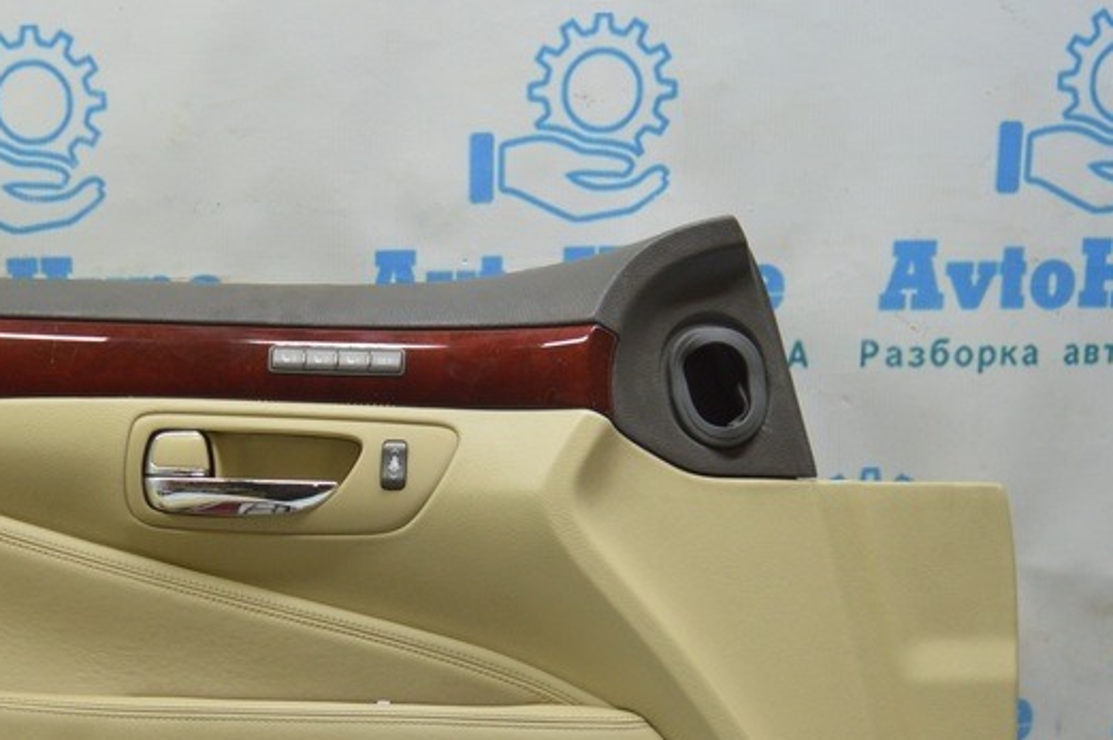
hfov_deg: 36.4
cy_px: 690
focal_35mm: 53
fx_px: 1637
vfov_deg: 24.6
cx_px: 245
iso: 400
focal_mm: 18
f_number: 3.5
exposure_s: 1/80
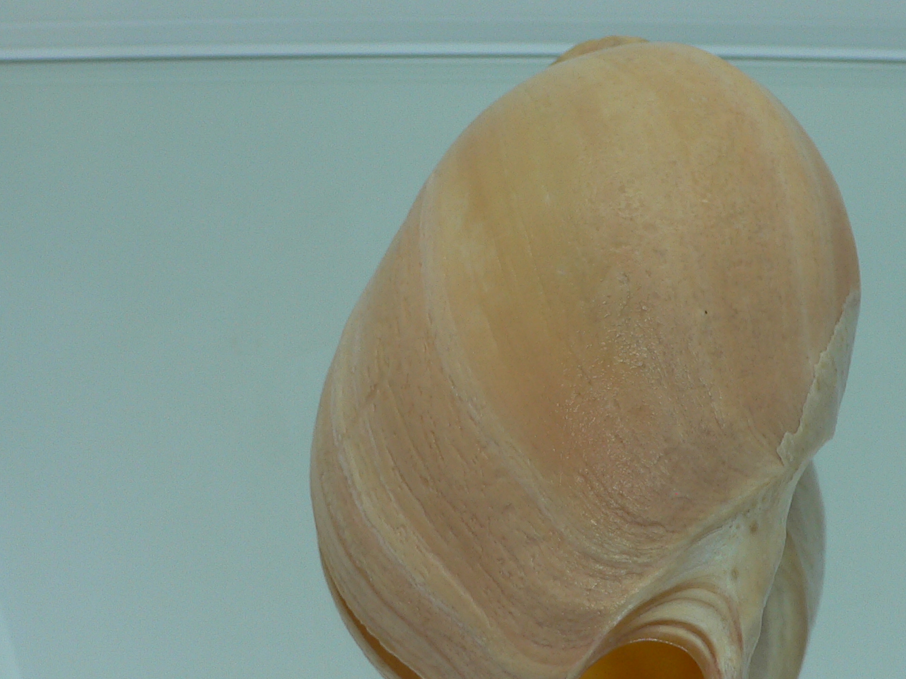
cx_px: 600
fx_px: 1387
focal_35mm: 53
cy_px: 393
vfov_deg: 27.5
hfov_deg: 35.8
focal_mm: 4.6
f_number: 2.8
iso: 80
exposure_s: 1/60
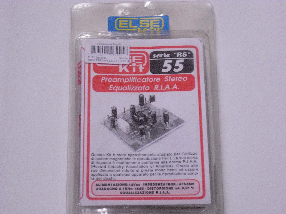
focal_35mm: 93
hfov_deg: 21.1
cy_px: 107
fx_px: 768
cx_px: 143
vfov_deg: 15.9
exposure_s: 1/60
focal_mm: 15.3
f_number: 4.7
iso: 800
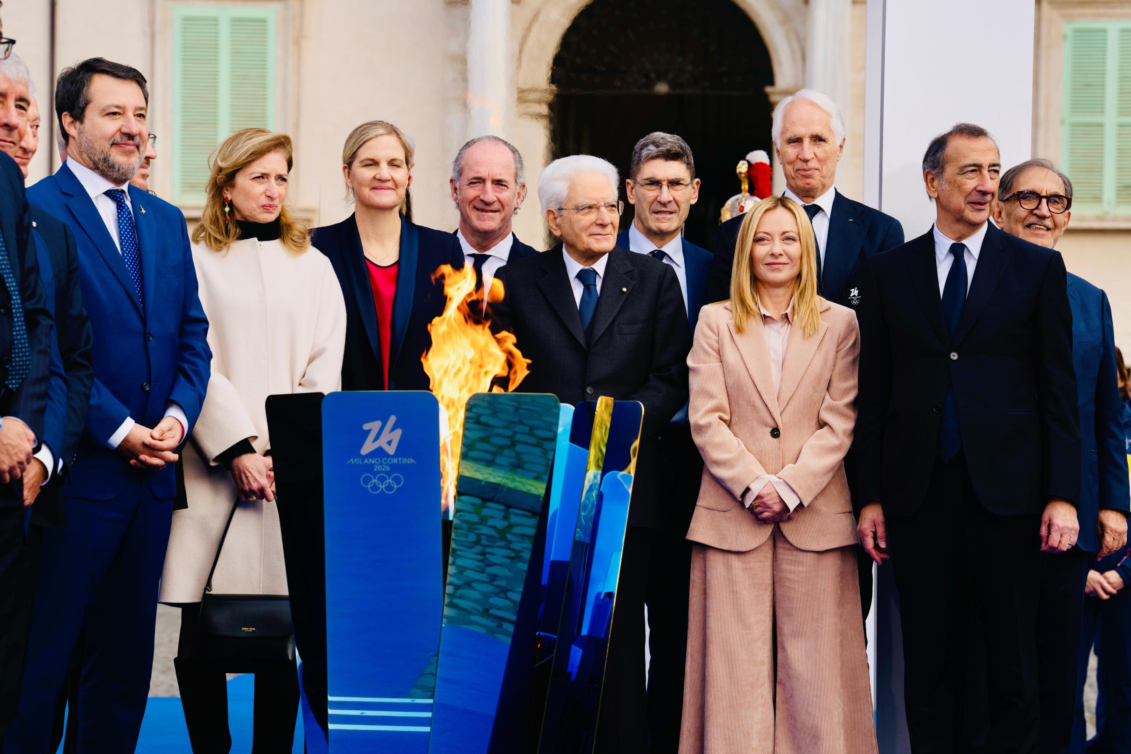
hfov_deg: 19.6
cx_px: 566
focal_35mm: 104
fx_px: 3267
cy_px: 377
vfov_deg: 13.2
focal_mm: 104
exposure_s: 1/250
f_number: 5.6
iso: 100
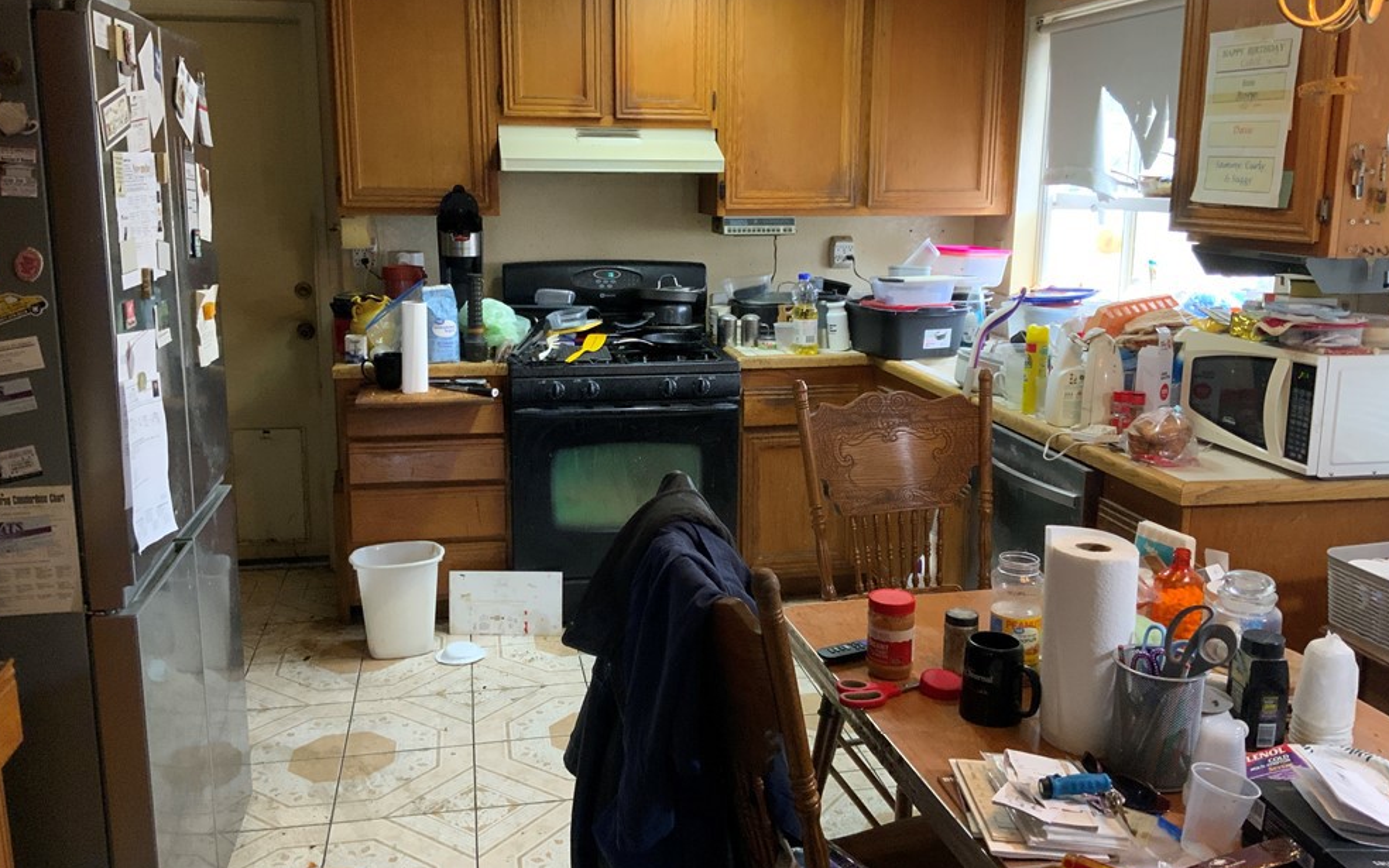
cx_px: 704
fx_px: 1211
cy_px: 411
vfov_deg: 39.4
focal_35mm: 32
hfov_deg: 59.7
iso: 250
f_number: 1.8
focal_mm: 3
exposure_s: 1/60
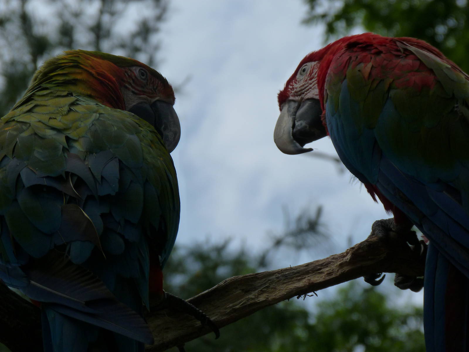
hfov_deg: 8.6
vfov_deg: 6.5
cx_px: 234
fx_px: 3116
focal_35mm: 230
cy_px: 176
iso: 125
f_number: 5.6
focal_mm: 41.4
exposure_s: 1/640
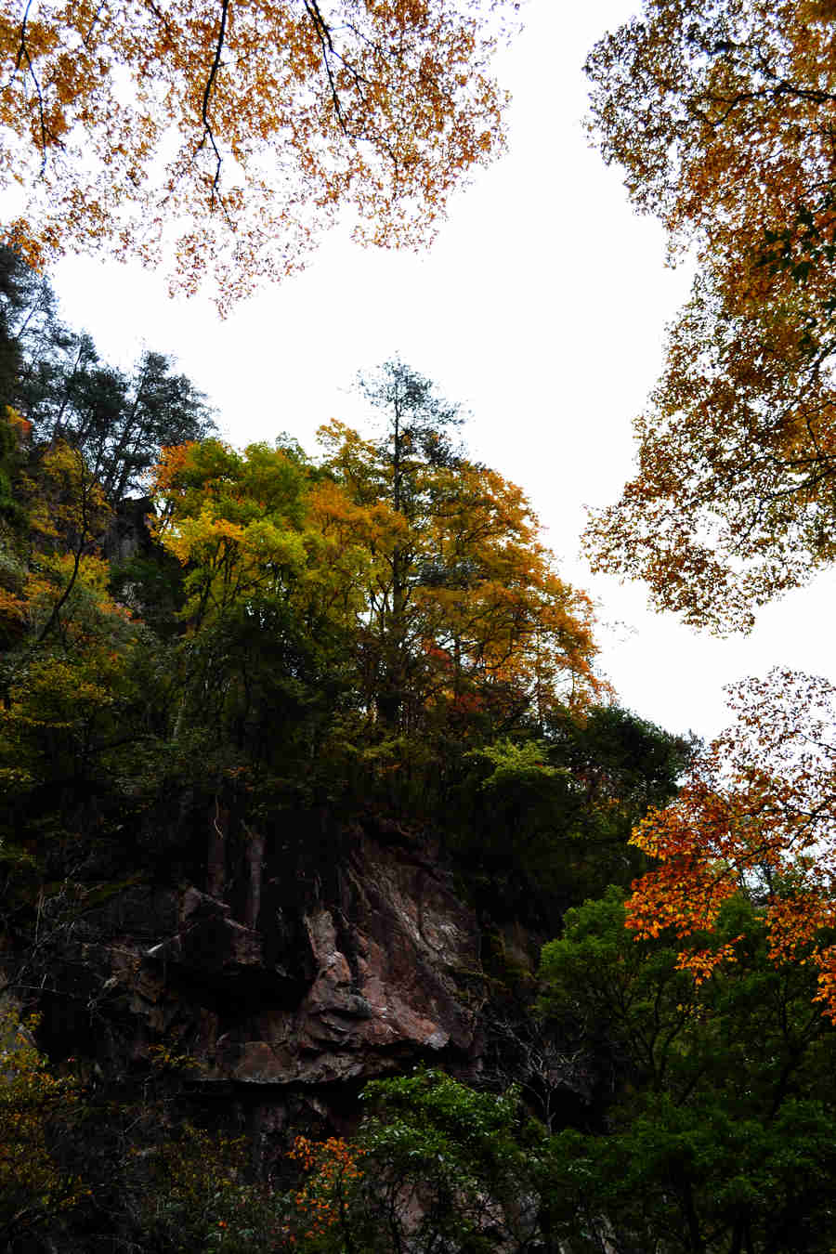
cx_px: 418
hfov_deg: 40.0
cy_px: 627
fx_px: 1149
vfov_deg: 57.2
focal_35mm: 33
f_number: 5
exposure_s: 1/125
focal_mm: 22
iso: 100
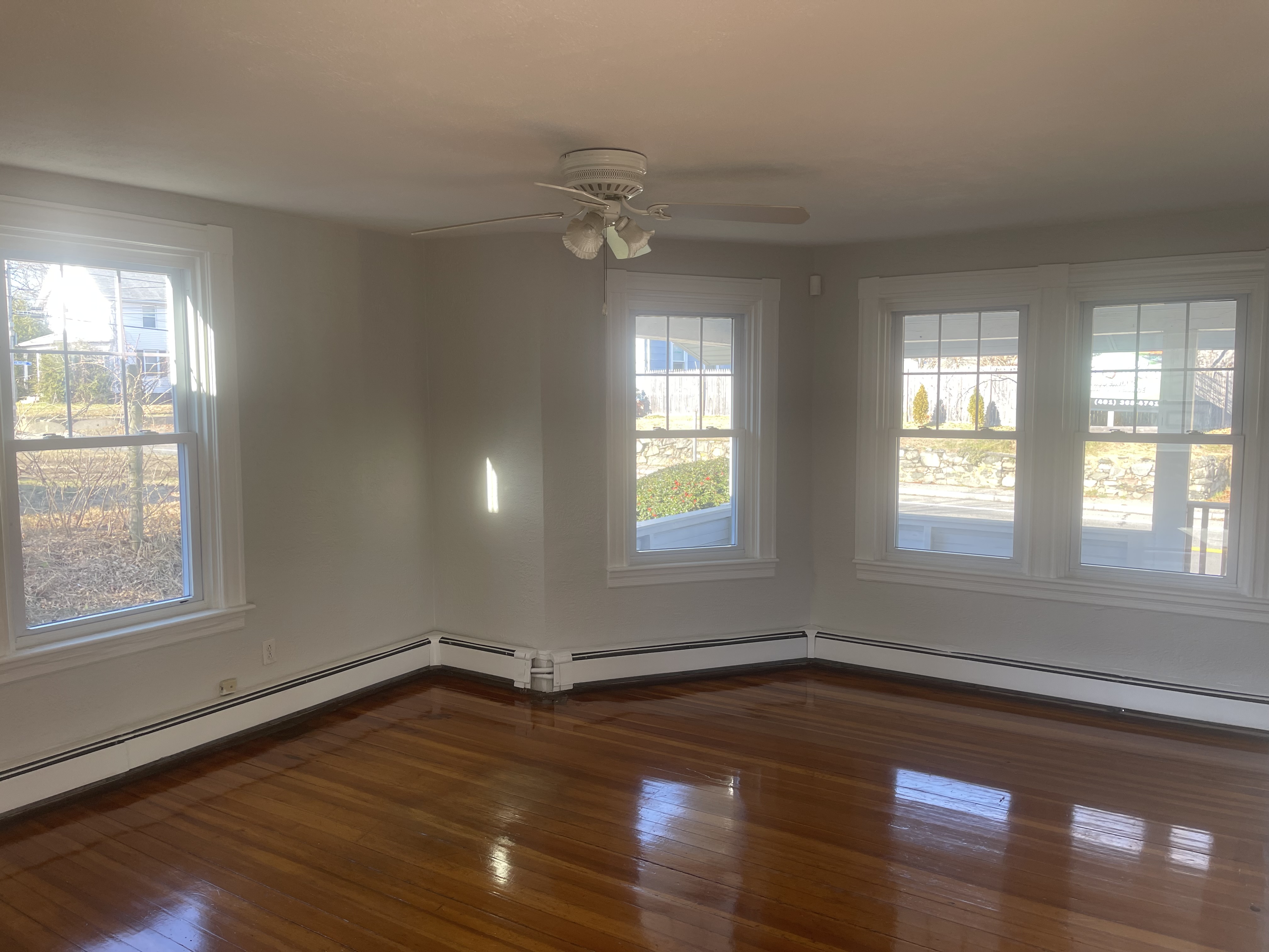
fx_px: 953
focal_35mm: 26
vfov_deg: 53.1
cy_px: 476
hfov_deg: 67.3
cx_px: 634
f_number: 1.6
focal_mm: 5.1
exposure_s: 1/121
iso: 50
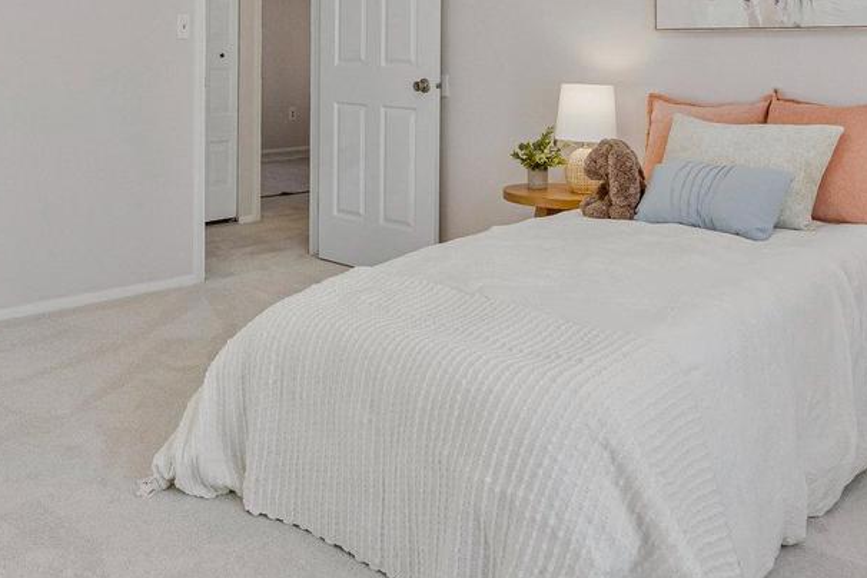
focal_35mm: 39
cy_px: 20
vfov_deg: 31.8
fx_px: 944
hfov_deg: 48.1
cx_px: 256
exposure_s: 1/400
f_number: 7.1
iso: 1250
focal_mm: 16.5
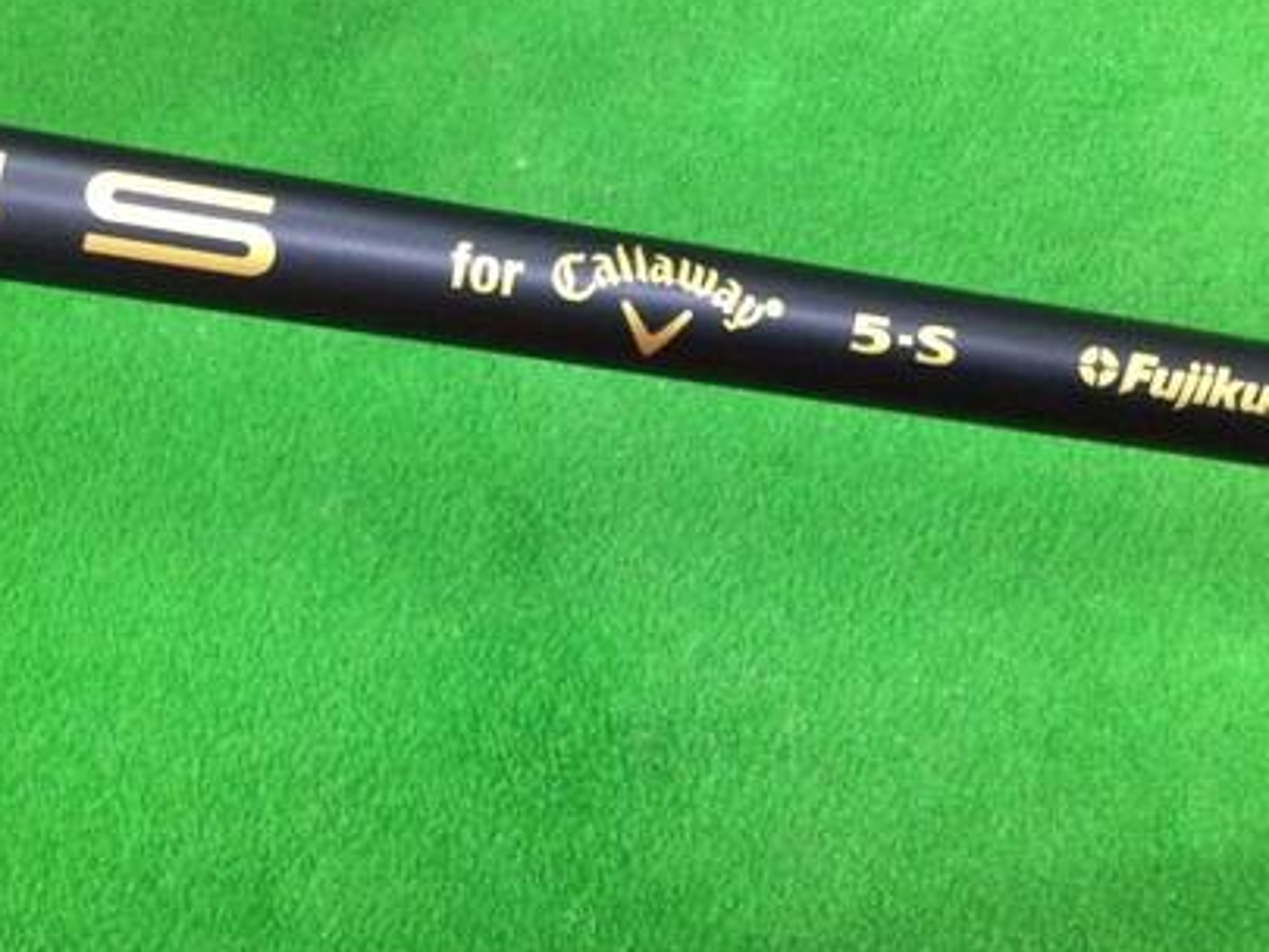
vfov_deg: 29.5
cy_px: 332
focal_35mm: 49
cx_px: 617
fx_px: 1797
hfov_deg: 38.9
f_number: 2.4
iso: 200
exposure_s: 1/30
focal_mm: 3.3
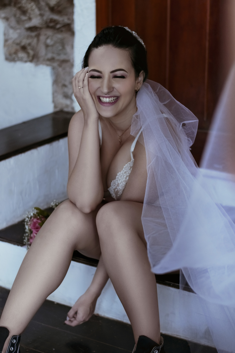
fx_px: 734
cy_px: 176
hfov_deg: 18.2
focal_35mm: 75
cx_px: 118
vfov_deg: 27.0
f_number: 2.5
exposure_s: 1/400
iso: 320
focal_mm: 50
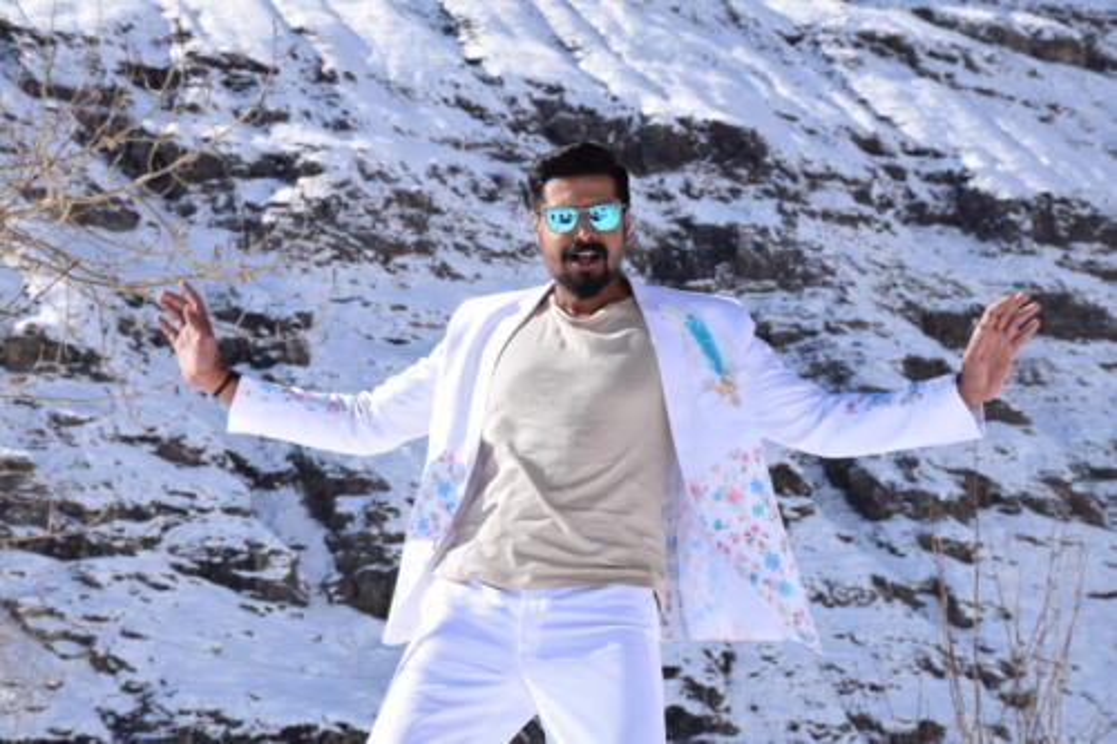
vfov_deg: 16.3
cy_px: 372
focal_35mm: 84
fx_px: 2605
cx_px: 558
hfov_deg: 24.2
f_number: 11
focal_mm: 56
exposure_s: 1/500
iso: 200
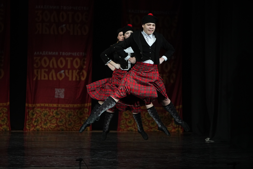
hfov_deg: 12.8
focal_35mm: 160
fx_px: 1124
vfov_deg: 8.6
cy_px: 84
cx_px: 126
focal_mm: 160
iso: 4000
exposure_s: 1/500
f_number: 2.8
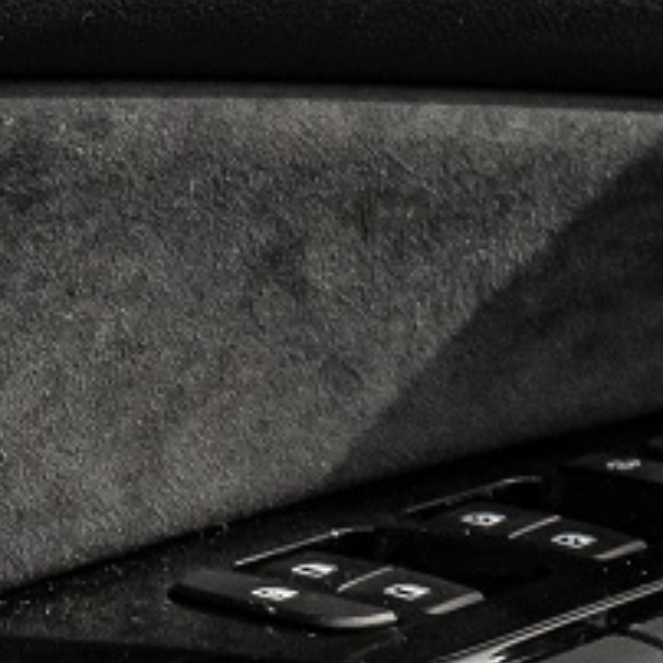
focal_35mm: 370
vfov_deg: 4.7
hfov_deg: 4.3
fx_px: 8018
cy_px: 28
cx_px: 2859
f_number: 8
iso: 400
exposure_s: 1/80
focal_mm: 44
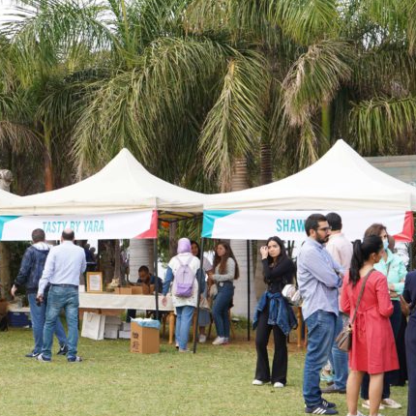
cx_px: 79
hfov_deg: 20.6
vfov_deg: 20.9
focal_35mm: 83
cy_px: 219
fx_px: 1128
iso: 100
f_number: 4.5
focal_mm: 41
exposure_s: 1/160
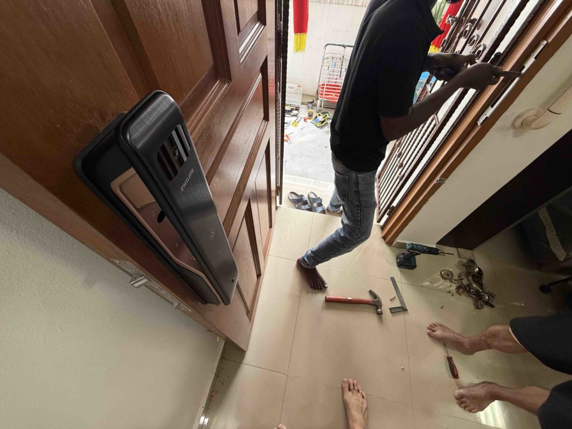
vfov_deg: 85.7
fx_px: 231
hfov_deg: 102.1
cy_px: 214
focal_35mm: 14
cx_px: 286
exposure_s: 1/100
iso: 160
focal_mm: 2.22
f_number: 2.2
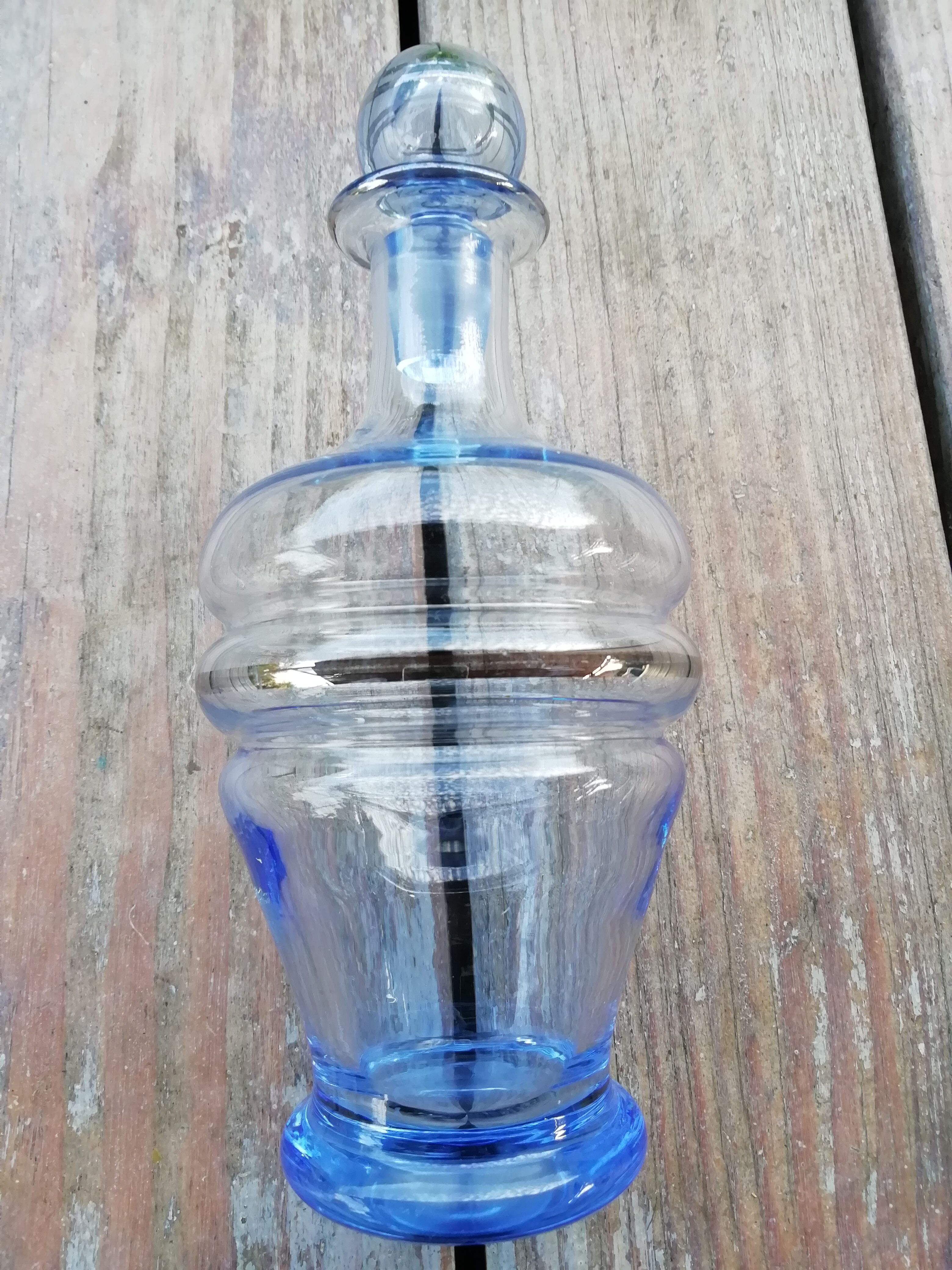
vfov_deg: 67.3
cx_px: 476
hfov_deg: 53.1
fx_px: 953
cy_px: 635
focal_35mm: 26
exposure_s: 1/100
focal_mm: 3.21
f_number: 2.2
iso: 80
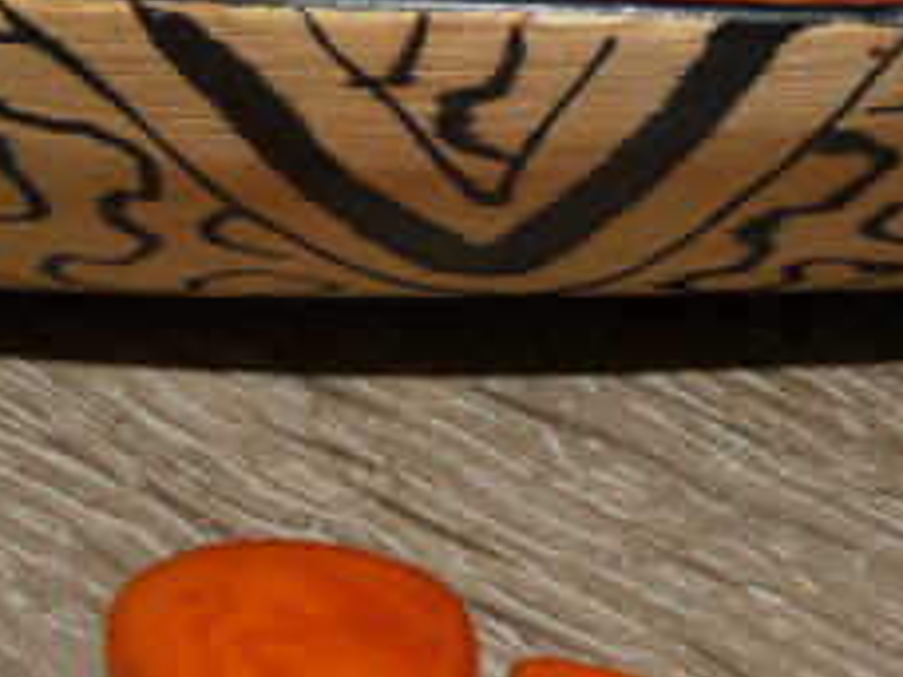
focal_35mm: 70
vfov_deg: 20.7
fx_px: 1826
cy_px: 582
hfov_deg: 27.7
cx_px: 537
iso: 100
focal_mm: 5.3
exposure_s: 1/60
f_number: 3.3
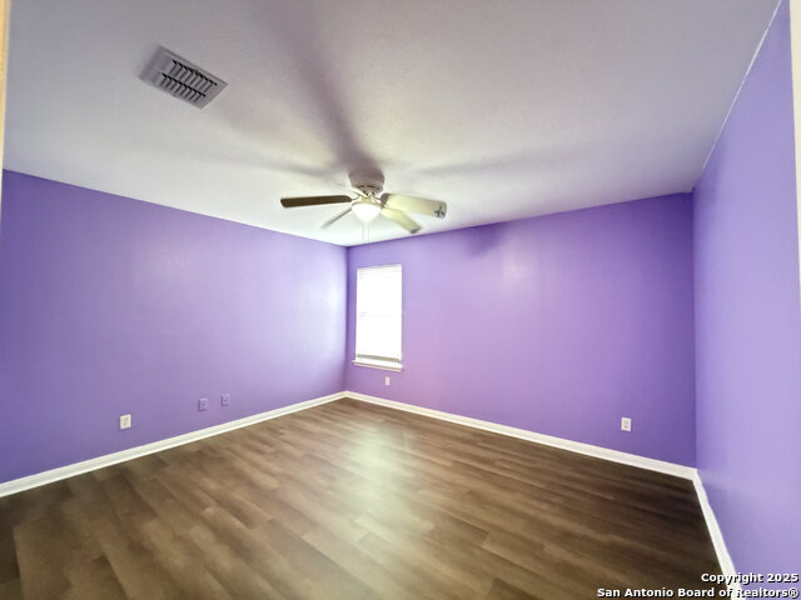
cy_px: 300
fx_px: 324
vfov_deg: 85.7
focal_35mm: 14
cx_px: 400
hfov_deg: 102.1
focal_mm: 2.22
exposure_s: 1/29
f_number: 2.2
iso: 3200
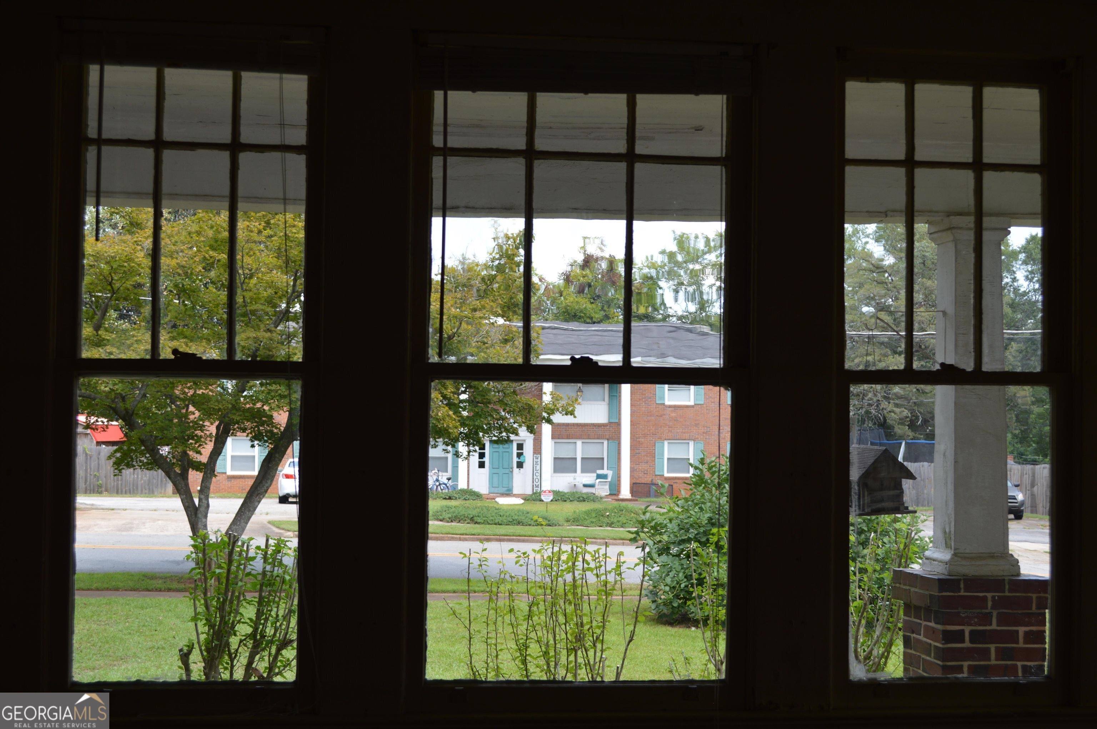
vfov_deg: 28.0
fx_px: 1461
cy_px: 364
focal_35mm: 48
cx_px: 548
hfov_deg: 41.1
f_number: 5.6
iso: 100
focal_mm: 32
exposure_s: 1/125
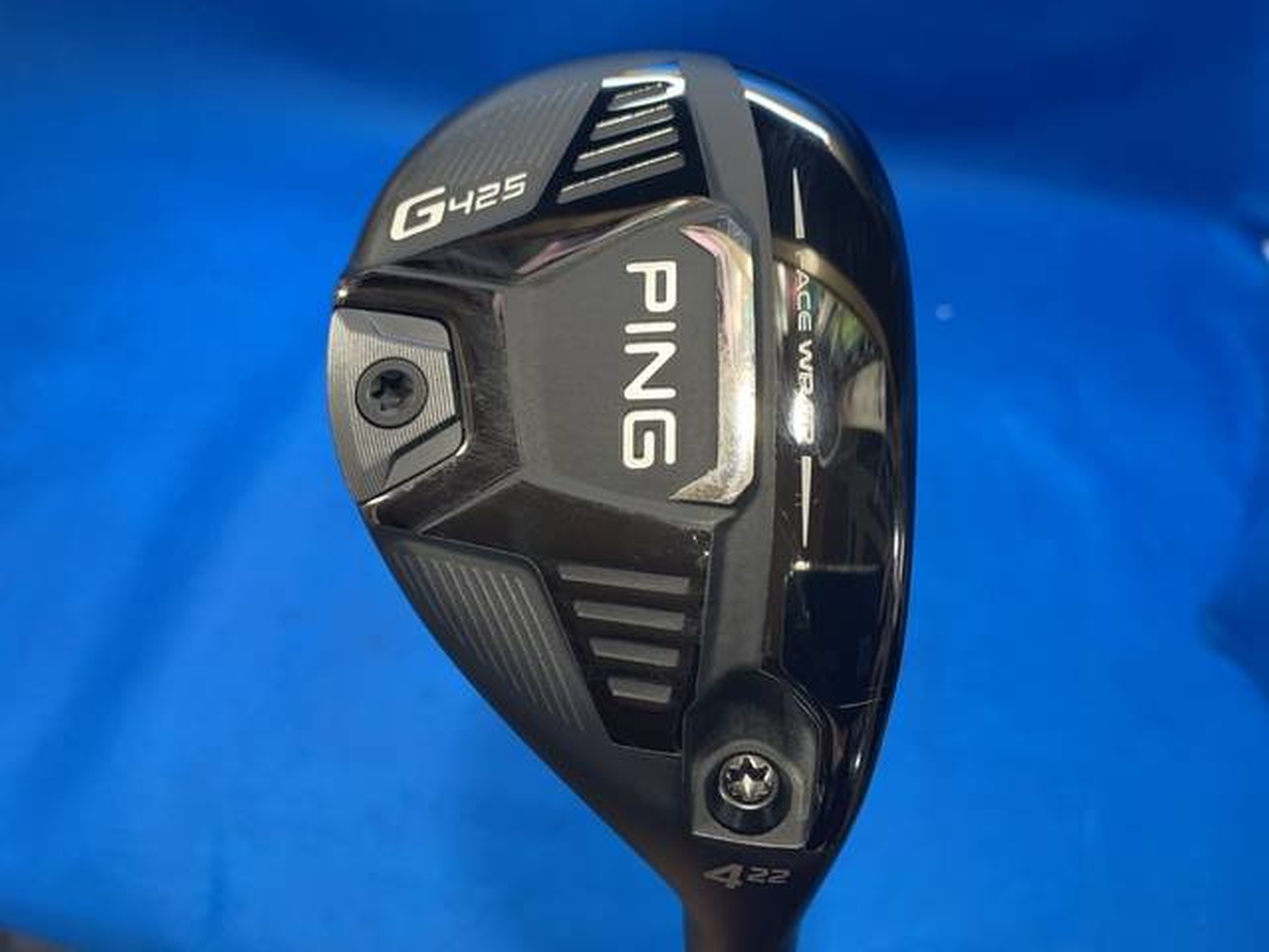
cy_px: 476
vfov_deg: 53.1
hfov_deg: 67.3
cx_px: 634
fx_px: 953
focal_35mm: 26
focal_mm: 4.25
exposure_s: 1/60
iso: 125
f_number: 1.8
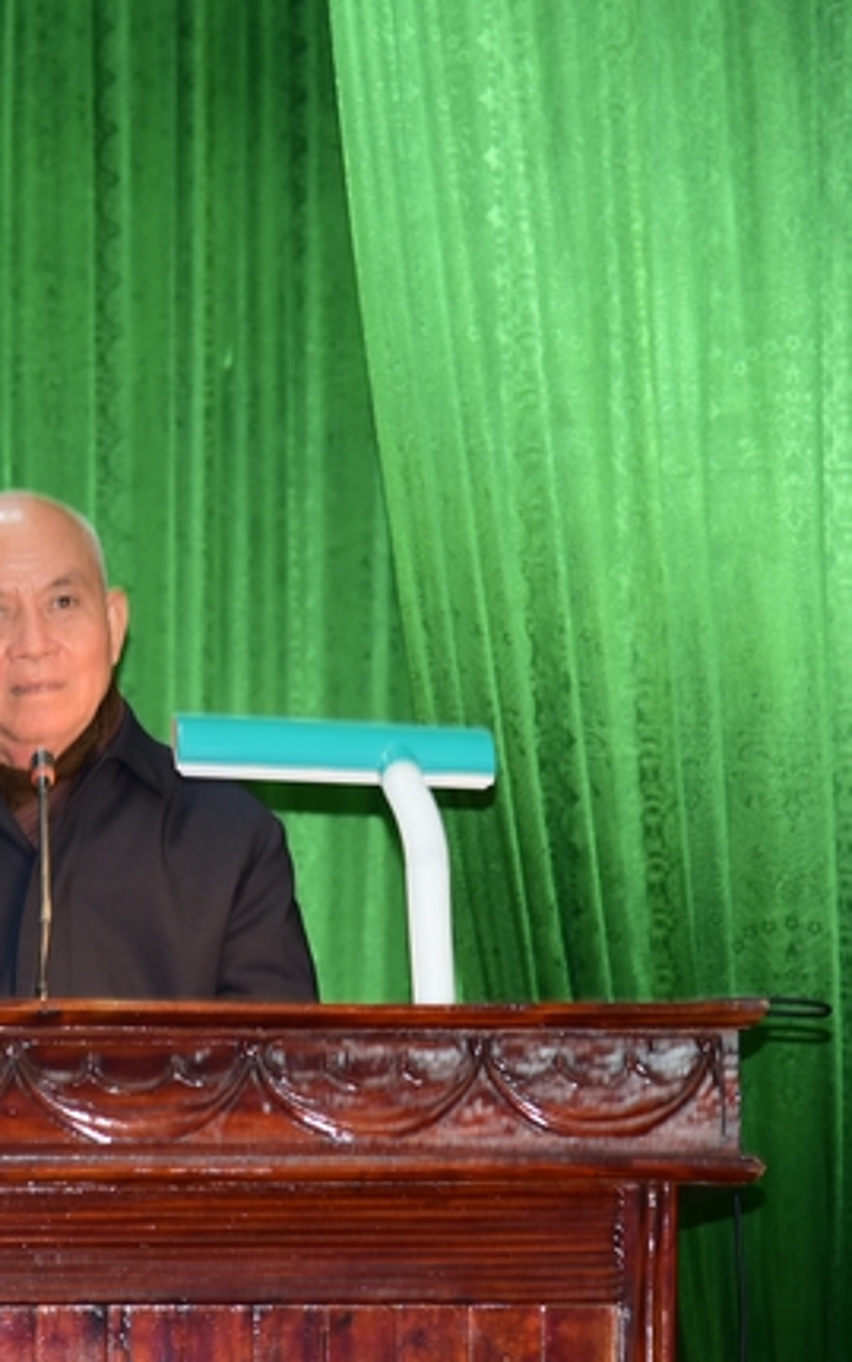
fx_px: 6868
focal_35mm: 185
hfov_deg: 7.1
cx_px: 67
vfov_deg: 11.3
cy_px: 684
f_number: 4
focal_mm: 120
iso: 640
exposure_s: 1/40
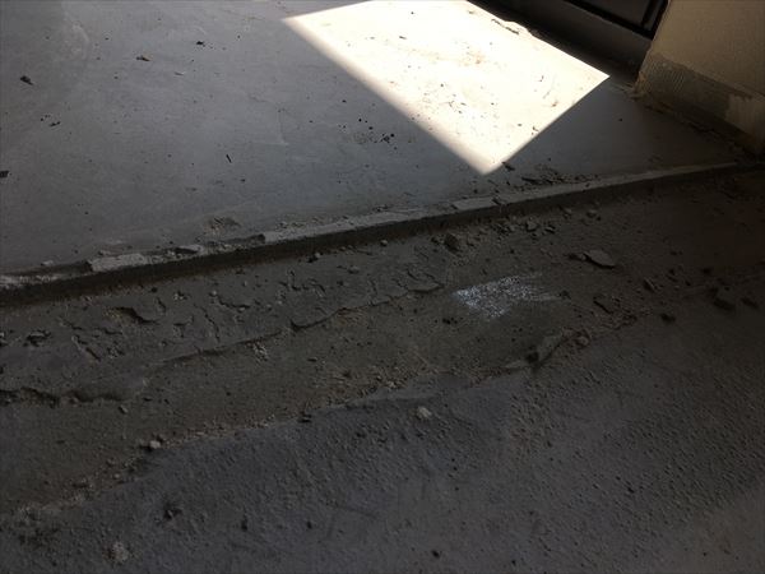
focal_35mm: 29
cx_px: 382
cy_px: 287
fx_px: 641
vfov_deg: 48.2
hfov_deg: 61.7
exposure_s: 1/674
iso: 25
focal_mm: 4.15
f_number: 2.2
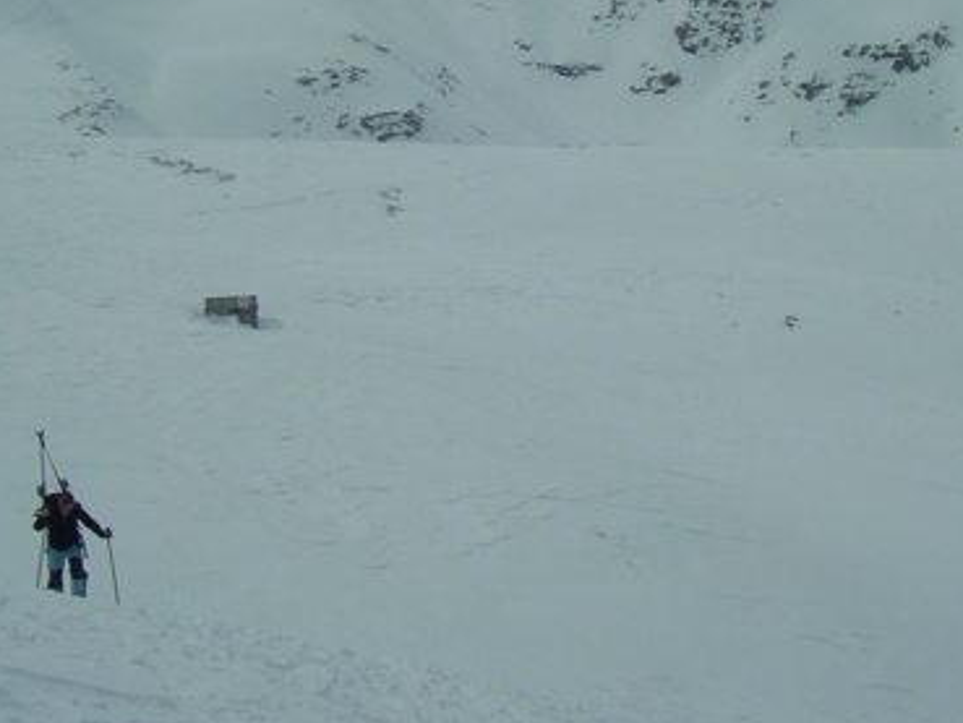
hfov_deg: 21.3
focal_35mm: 92
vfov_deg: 16.0
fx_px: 2560
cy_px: 167
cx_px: 574
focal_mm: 8.2
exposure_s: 1/640
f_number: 7.7
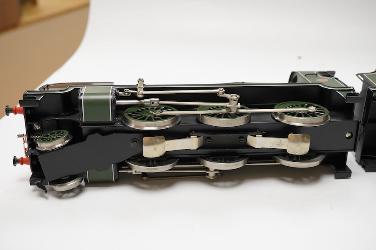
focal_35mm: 45
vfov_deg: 29.9
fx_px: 470
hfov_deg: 43.6
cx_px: 188
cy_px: 125
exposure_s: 1/125
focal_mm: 30
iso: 1250
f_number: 9
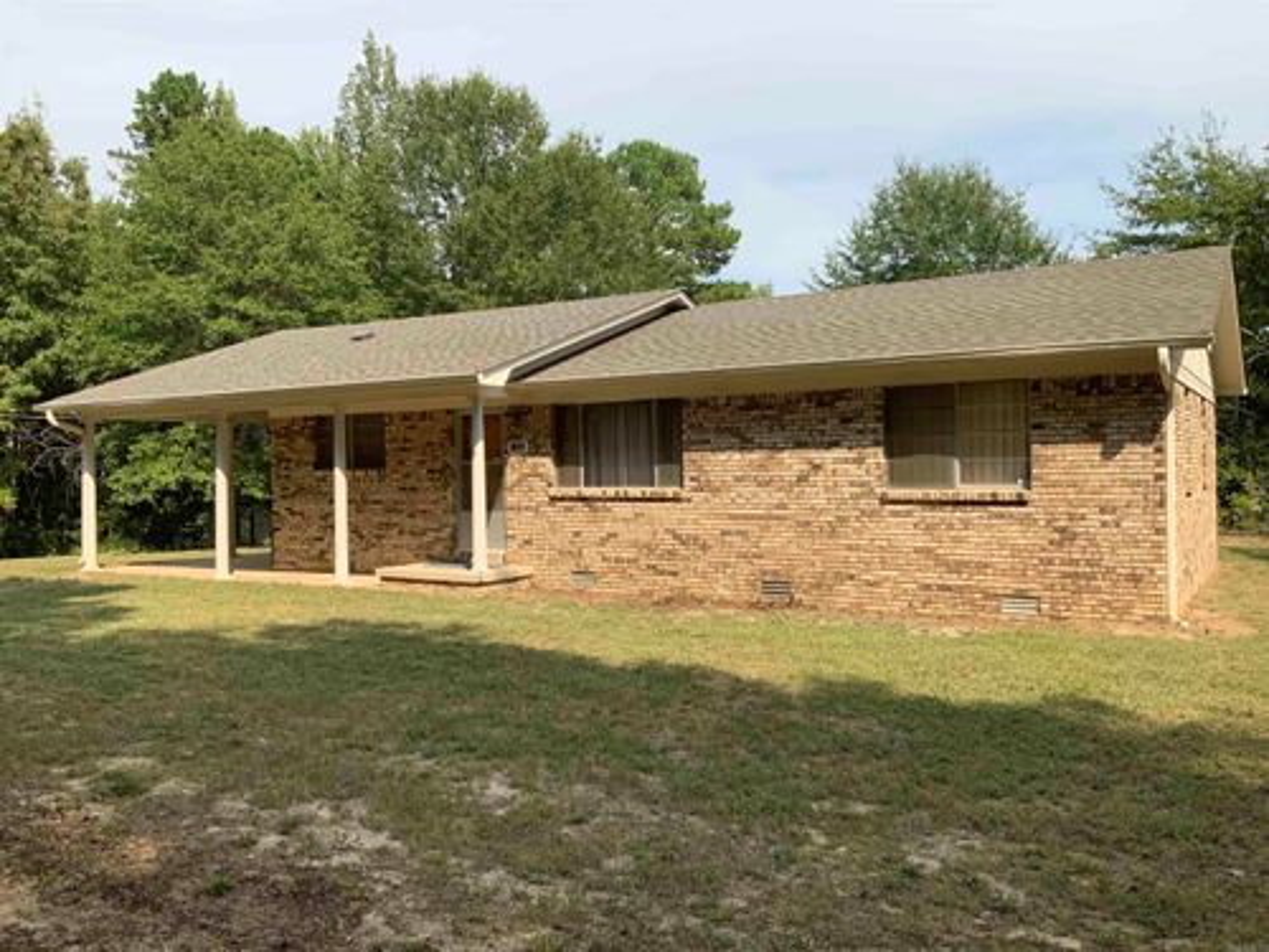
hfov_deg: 61.7
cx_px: 634
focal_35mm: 29
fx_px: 1063
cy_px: 476
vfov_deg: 48.2
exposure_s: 1/1626
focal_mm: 3
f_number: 1.8
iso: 16
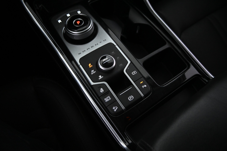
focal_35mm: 75
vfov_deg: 18.2
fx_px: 473
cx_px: 114
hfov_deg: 27.0
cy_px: 76
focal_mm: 50
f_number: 6.3
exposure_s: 1/100
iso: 5000
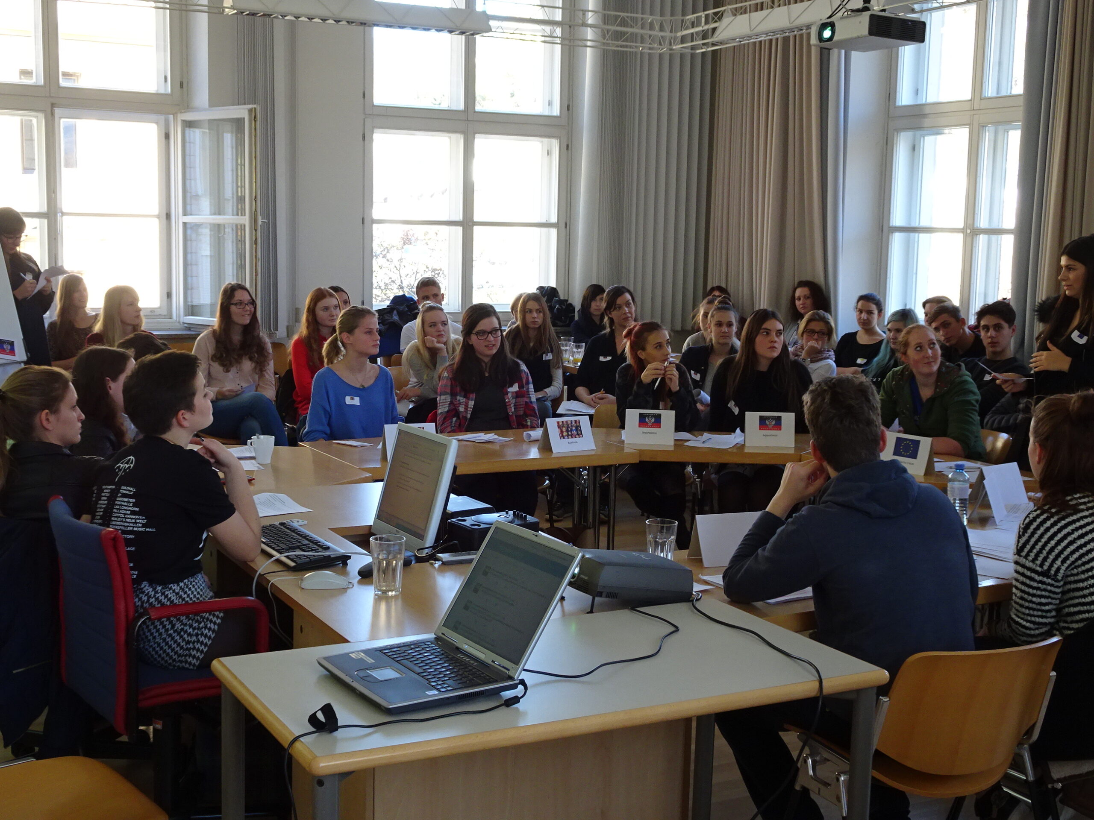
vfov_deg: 32.9
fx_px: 1391
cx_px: 547
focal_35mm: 44
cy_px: 410
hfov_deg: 42.9
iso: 250
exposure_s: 1/50
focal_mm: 7.58
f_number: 4.5
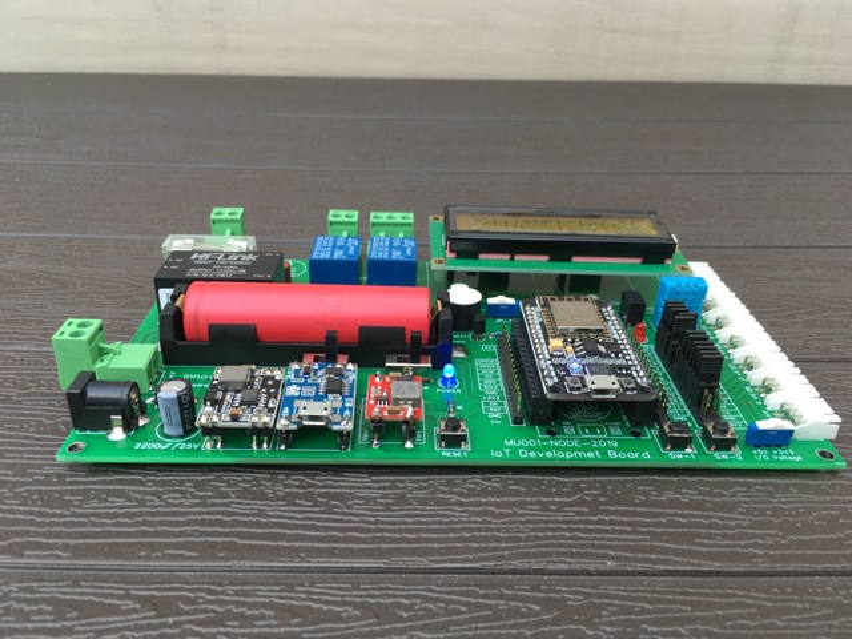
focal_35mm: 29
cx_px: 426
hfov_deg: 61.7
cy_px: 320
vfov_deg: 48.2
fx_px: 714
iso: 25
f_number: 2.2
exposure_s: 1/123
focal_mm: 4.15
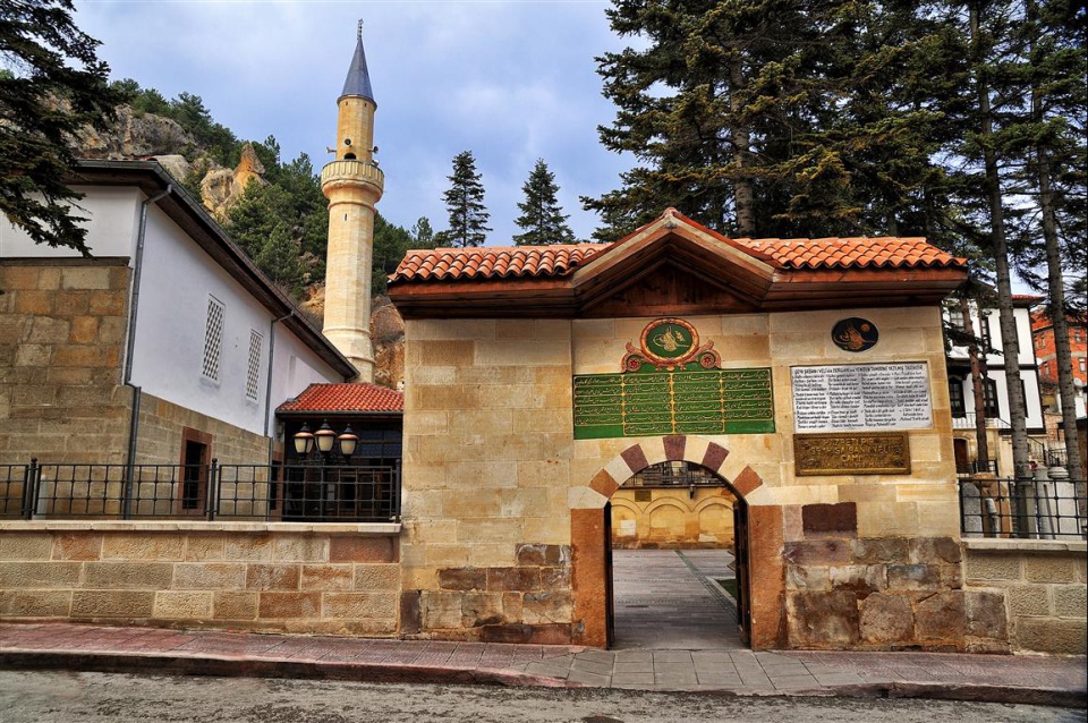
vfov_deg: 53.0
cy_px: 362
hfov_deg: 73.8
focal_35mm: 24
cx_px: 544
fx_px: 725
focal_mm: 24
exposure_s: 1/60
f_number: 7.1
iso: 400
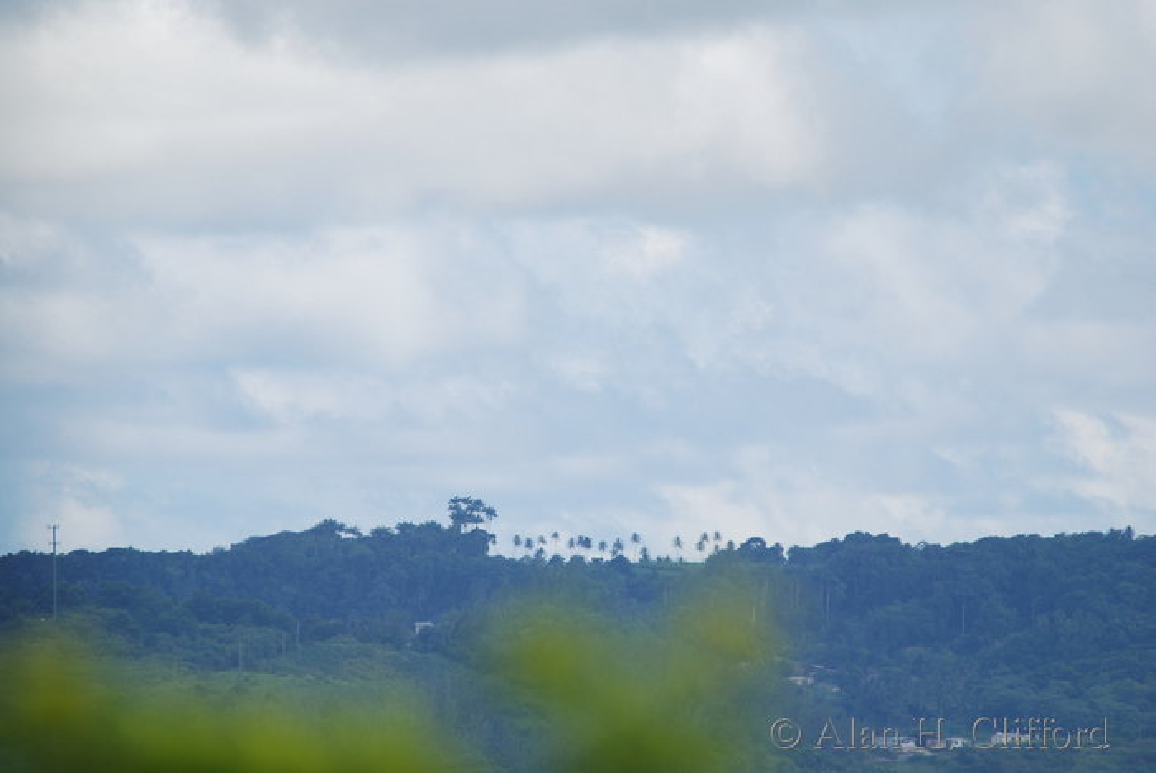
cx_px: 578
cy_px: 386
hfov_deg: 3.4
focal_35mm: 600
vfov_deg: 2.3
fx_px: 19282
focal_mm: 400
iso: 100
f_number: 5.6
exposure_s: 1/400
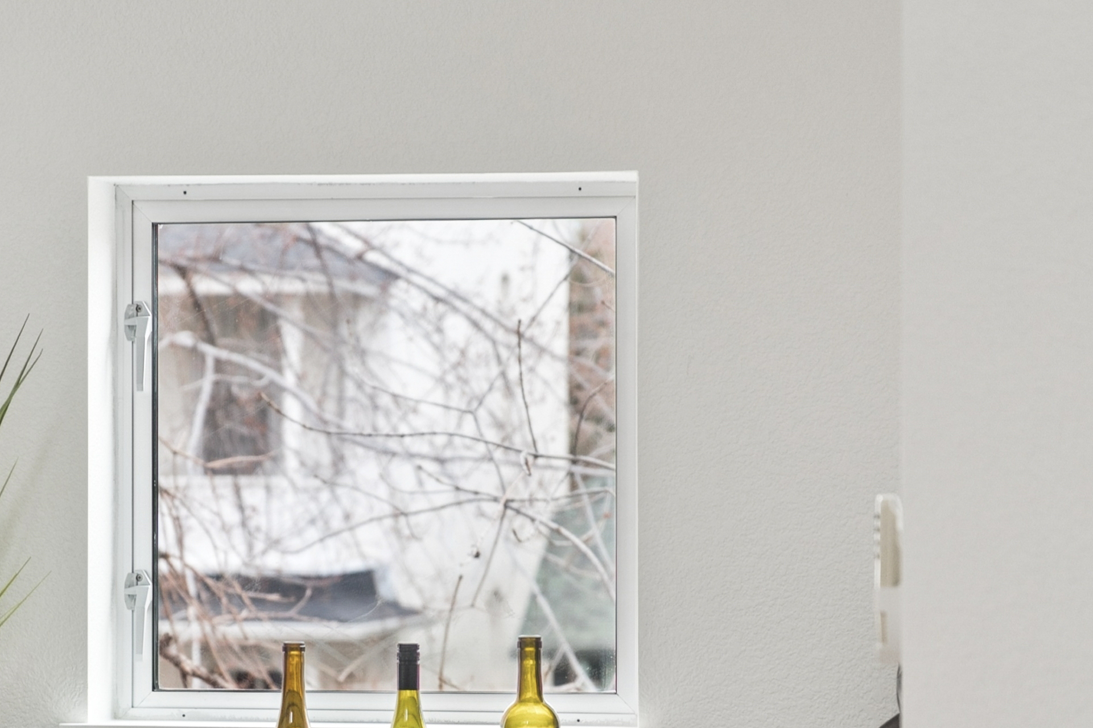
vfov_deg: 8.3
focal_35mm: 165
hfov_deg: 12.4
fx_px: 5008
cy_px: 731
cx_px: 262
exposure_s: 1/250
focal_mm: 70
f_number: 4
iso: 800
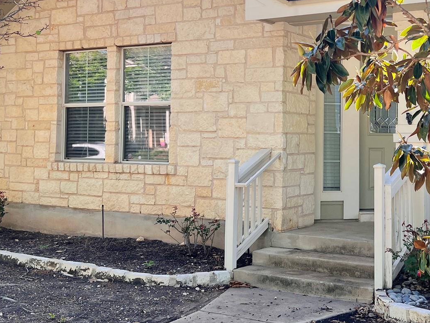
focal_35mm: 51
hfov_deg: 36.8
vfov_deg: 28.3
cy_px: 101
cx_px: 312
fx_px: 634
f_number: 1.5
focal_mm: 5.7
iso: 50
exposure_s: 1/718
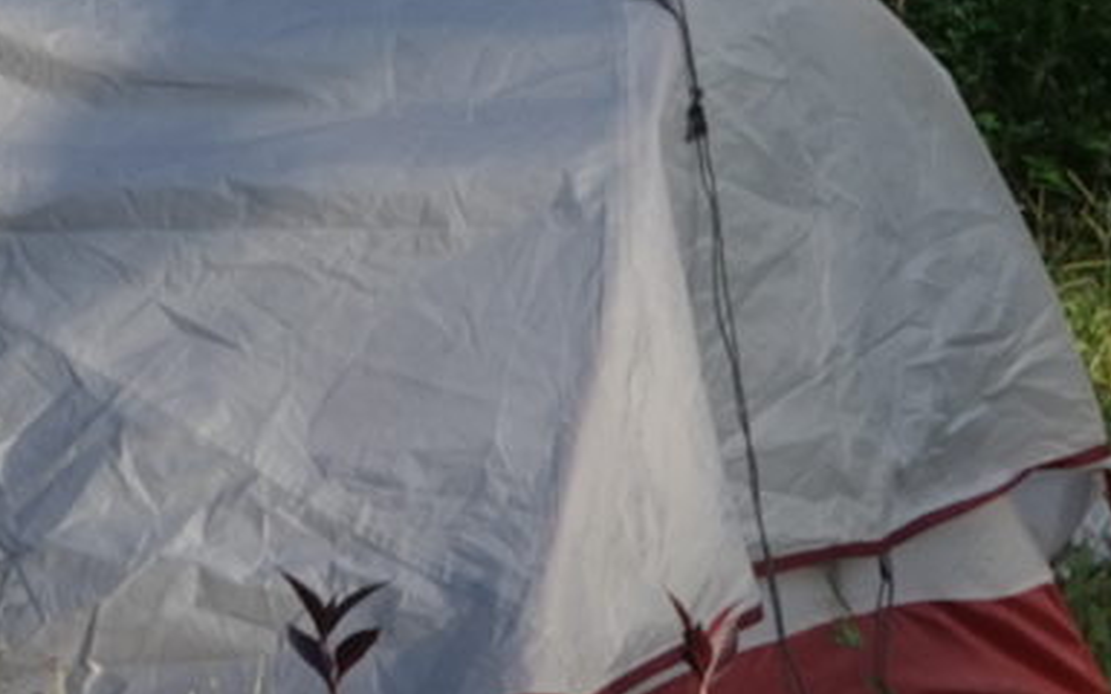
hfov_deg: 7.7
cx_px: 859
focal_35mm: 272
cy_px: -1228
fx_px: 8236
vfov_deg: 4.7
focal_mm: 14.65
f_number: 16
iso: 64
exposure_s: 1/13
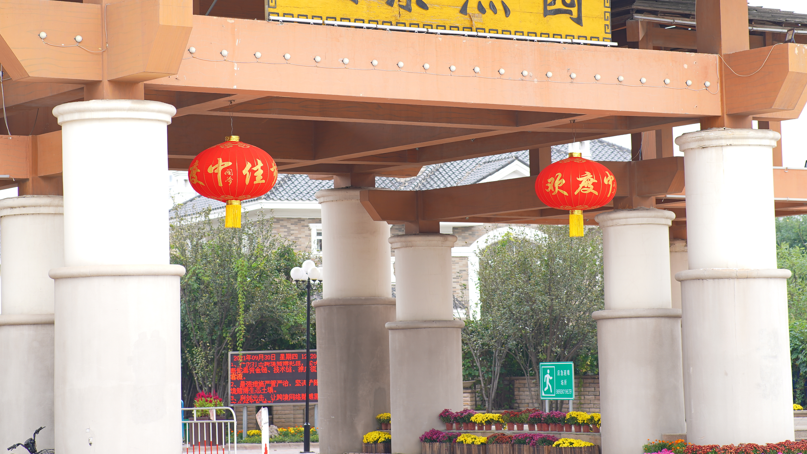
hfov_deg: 19.5
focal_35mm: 110
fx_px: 2354
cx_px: 379
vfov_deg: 11.0
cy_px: 147
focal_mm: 85
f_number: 2.8
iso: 80
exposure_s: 1/250
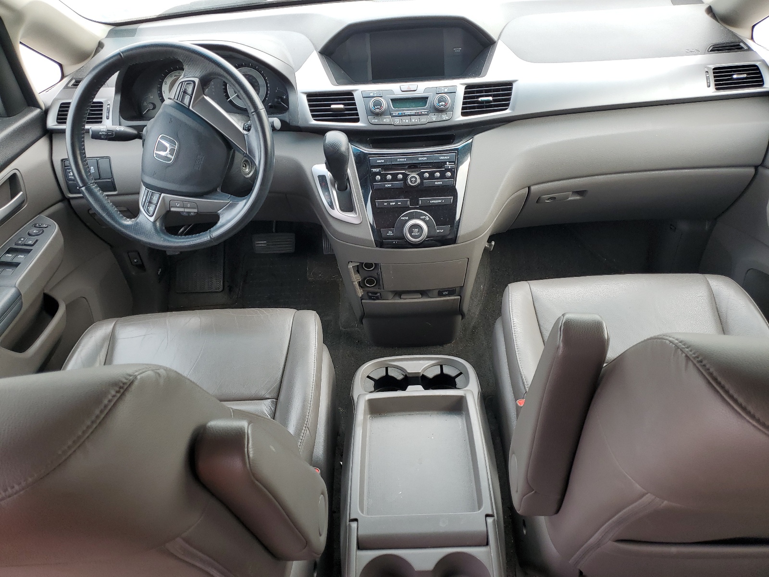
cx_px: 384
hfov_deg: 67.3
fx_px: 578
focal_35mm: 26
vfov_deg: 53.1
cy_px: 288
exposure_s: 1/120
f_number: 1.5
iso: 50
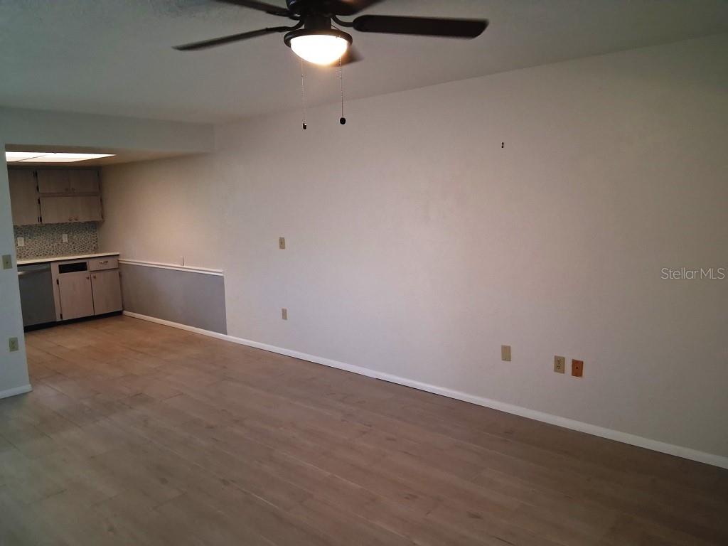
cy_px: 273
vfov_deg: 53.1
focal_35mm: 26
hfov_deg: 67.3
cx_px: 364
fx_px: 547
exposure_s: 1/60
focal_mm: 3.98
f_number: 1.8
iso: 400
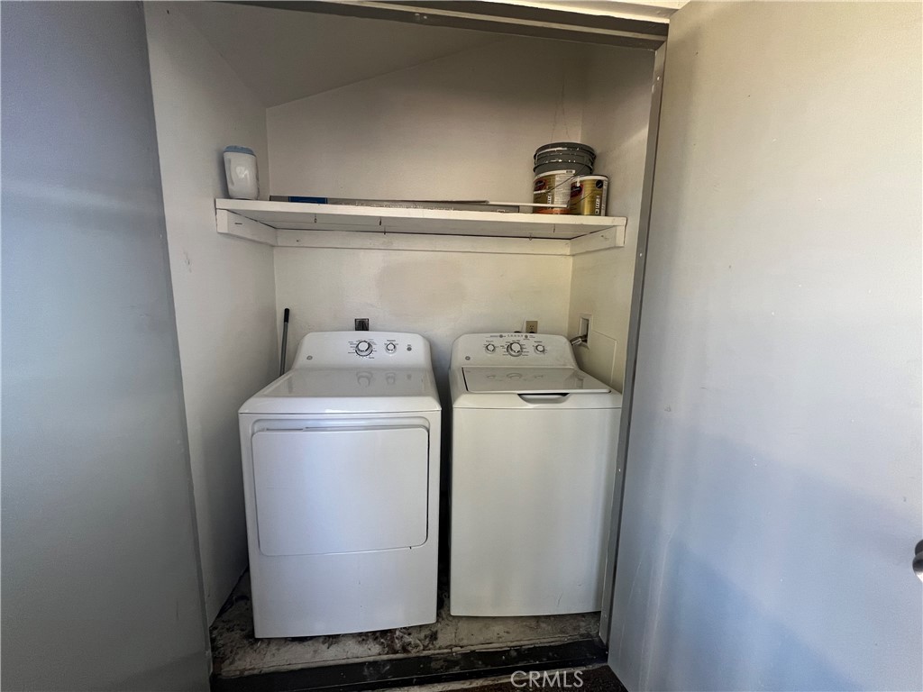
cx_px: 462
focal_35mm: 13
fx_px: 347
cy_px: 346
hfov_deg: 106.2
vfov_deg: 89.9
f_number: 1.8
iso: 160
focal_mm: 1.57
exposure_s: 1/99
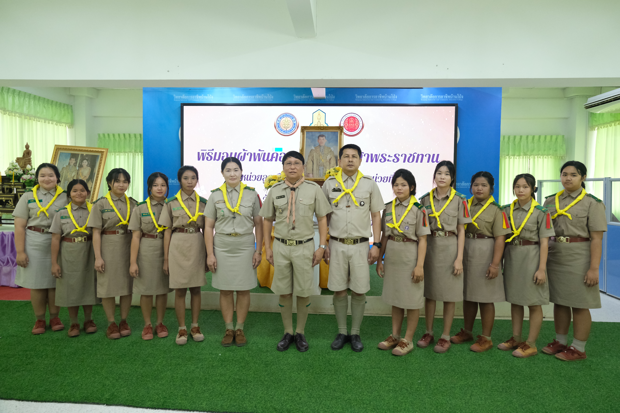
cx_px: 310
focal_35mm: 24
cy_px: 206
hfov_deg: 73.7
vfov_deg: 53.1
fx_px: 413
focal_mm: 16
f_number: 4
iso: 2500
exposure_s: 1/100
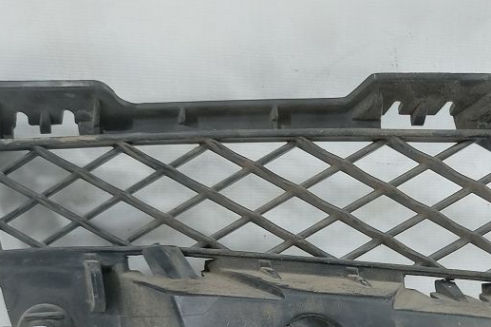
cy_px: 280
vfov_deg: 20.0
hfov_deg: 27.8
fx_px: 913
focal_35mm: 67
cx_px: 525
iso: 160
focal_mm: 5.23
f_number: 1.8
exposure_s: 1/50
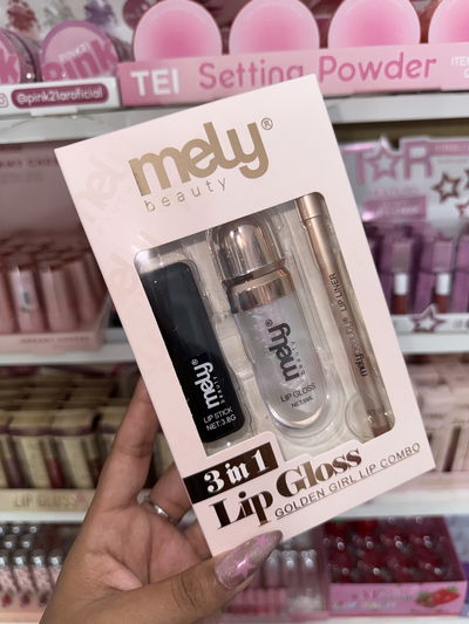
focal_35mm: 24
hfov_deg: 56.8
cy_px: 312
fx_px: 433
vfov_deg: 71.6
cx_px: 234
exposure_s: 1/93
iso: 50
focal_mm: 6.76
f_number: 1.78
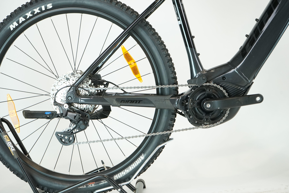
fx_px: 474
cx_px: 144
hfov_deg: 33.9
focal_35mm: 59
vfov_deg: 23.0
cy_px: 96
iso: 2000
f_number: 6.3
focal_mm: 59
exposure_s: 1/200
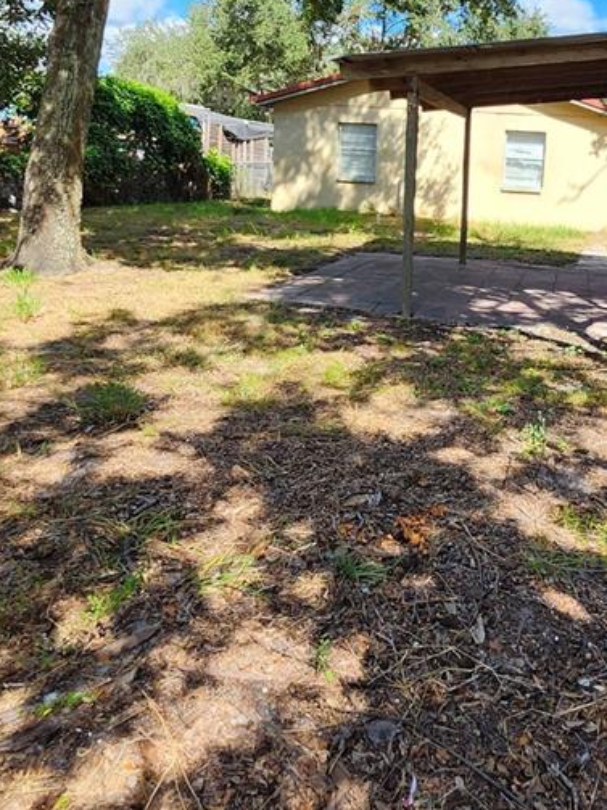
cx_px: 483
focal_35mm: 31
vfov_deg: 57.1
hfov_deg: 43.4
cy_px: 272
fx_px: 725
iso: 40
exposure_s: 1/715
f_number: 2.2
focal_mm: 1.74
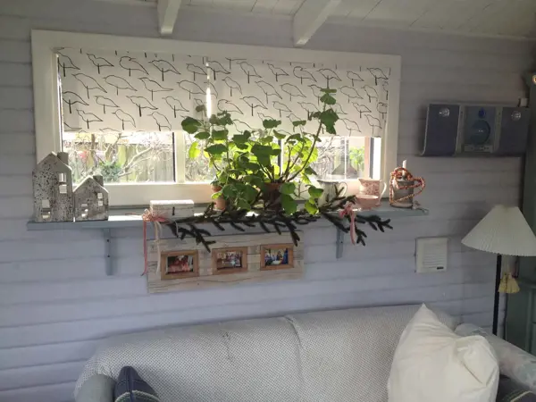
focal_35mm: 35
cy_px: 201
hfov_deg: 52.6
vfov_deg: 40.7
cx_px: 268
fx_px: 542
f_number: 2.4
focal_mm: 4.28
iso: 64
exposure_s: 1/60
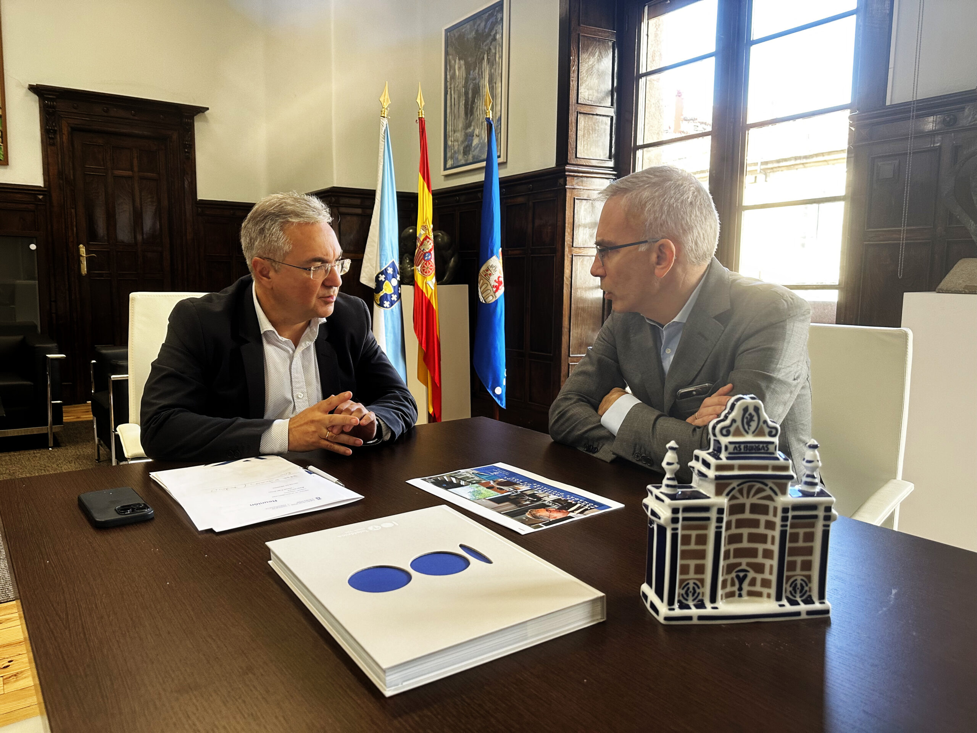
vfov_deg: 56.8
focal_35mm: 24
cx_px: 488
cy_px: 366
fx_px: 677
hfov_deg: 71.6
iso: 200
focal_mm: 6.86
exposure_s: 1/117
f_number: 1.78
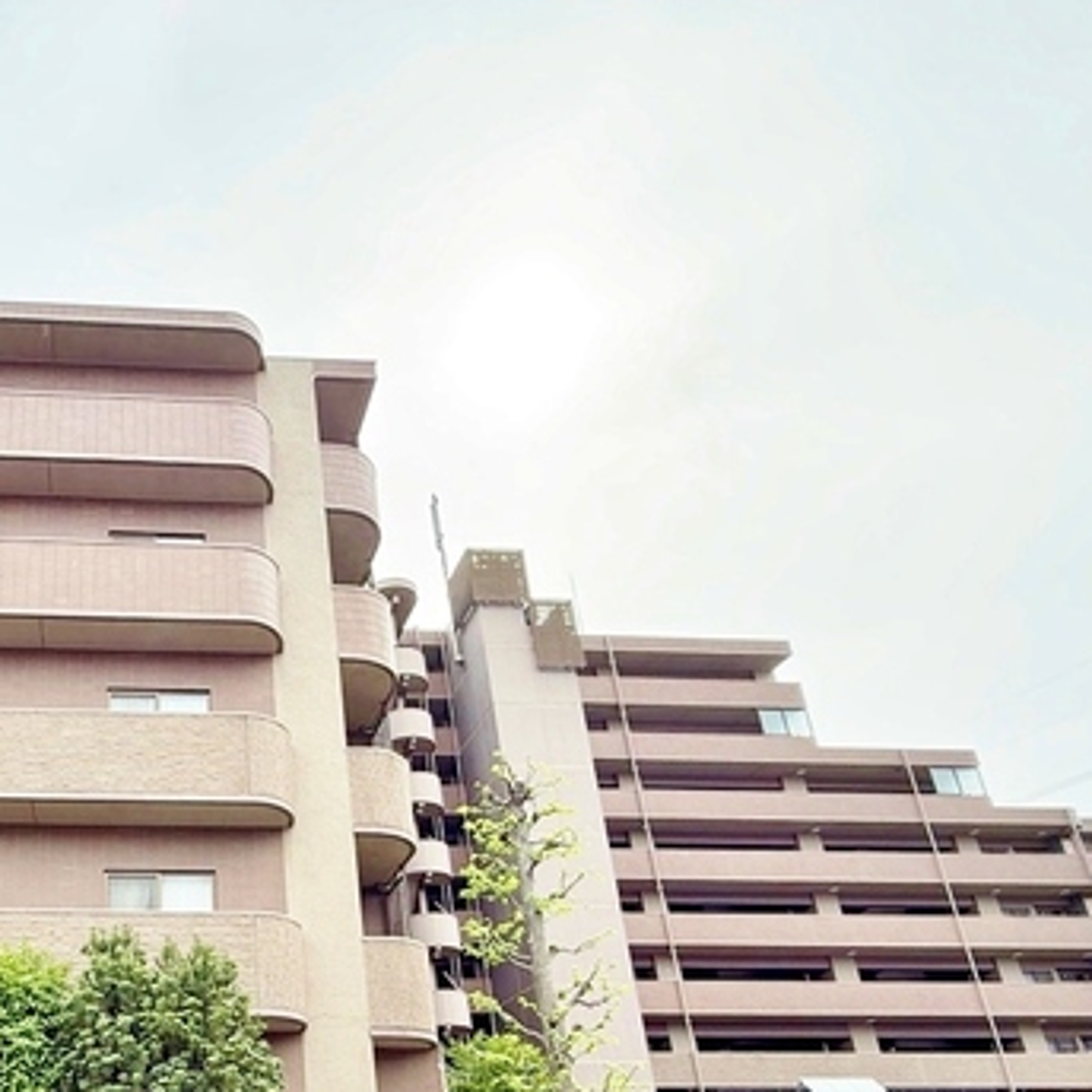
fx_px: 964
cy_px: 878
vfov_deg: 54.9
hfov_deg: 53.6
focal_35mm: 27
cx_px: 165
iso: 64
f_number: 2.2
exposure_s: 1/679
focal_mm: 2.22
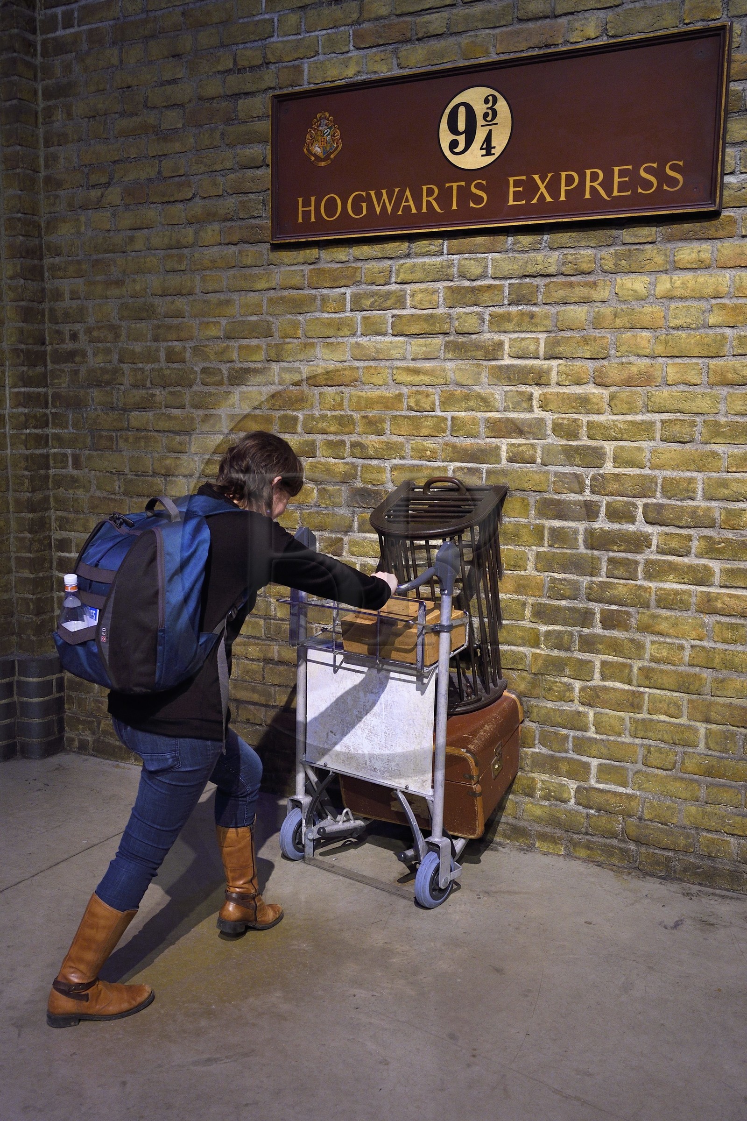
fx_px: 1058
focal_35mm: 34
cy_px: 560
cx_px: 374
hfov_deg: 38.9
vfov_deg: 55.8
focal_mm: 34
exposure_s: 1/40
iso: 1600
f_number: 6.3
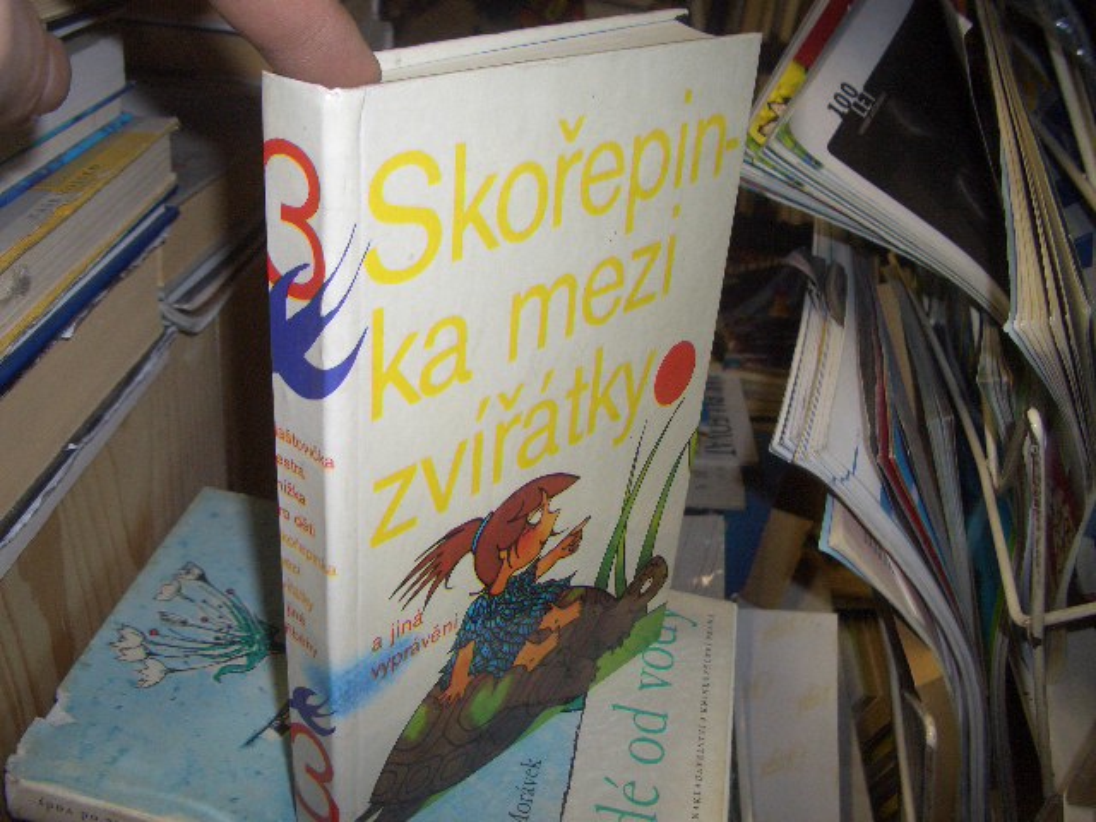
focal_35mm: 35
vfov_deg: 40.7
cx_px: 548
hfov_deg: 52.6
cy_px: 411
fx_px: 1108
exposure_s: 1/60
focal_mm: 5.8
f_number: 2.6
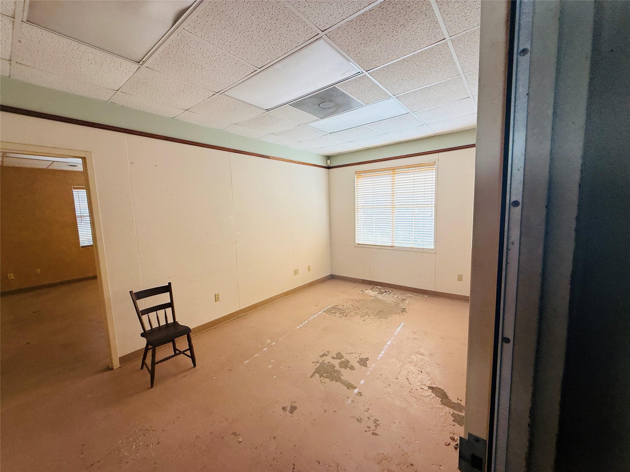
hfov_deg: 102.1
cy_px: 236
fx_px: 255
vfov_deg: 85.7
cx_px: 315
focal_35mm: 14
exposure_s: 1/99
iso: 50
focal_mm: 2.22
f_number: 2.2
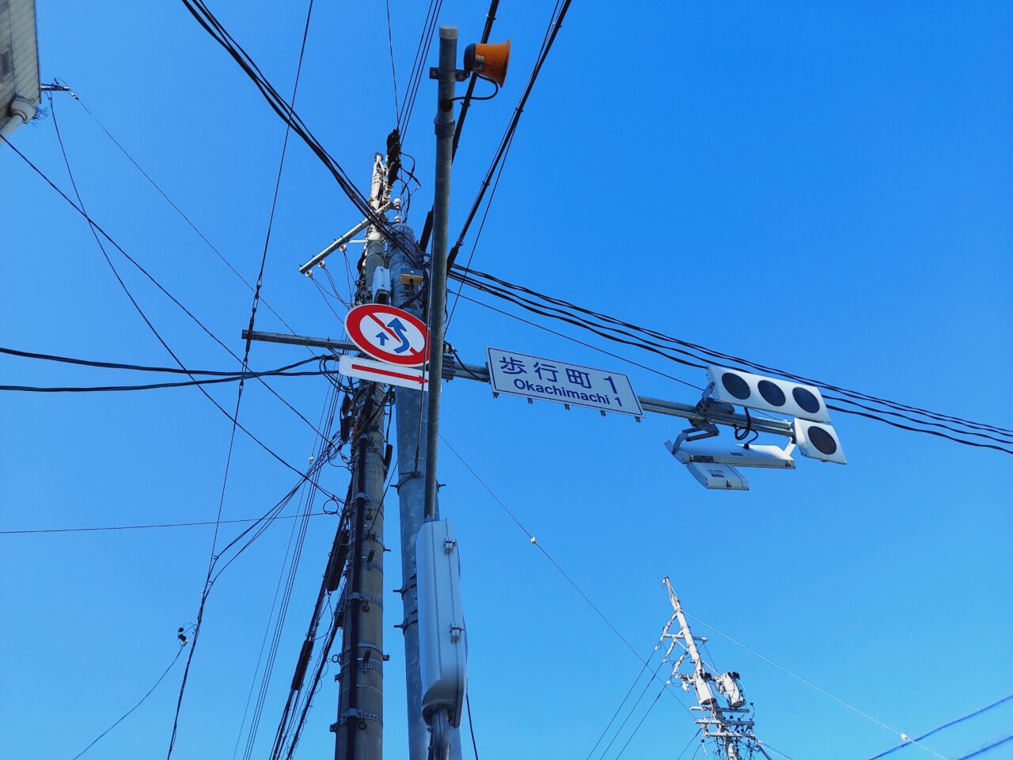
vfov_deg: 54.9
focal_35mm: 25
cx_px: 506
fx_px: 732
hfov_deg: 69.4
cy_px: 380
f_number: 2
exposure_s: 1/817
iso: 50
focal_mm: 4.6
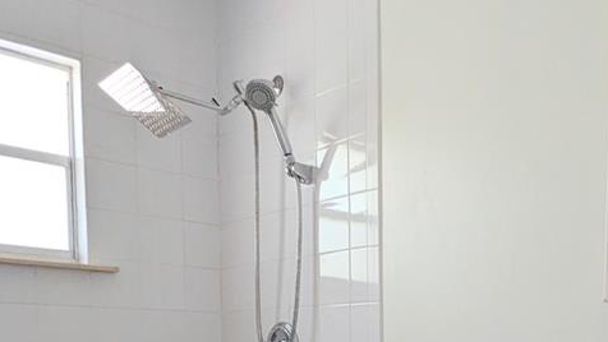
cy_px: 416
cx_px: 472
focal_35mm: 44
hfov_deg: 44.5
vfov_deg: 24.4
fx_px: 710
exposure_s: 1/39.5
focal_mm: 2.35
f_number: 2.2
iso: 109
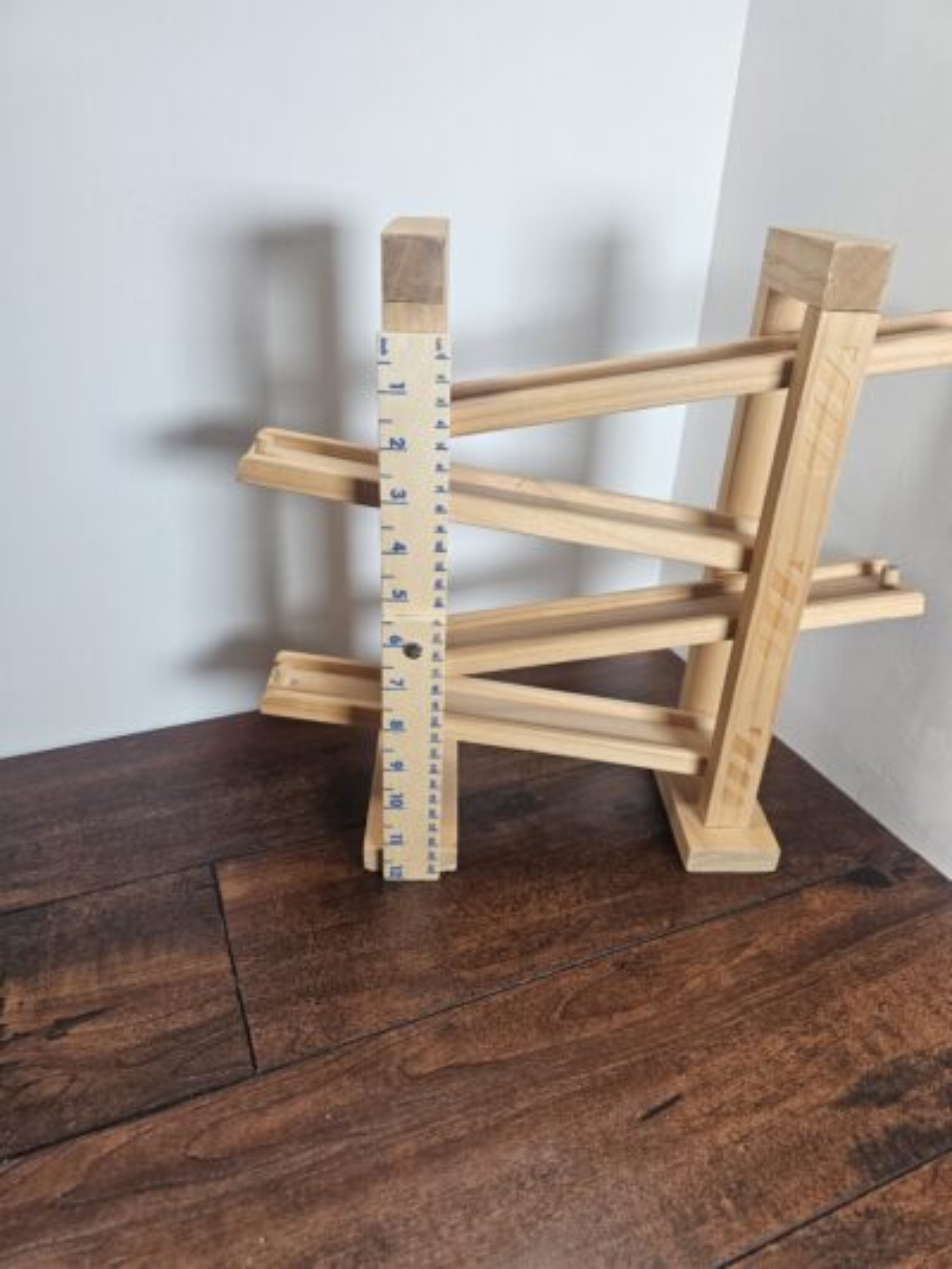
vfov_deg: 73.9
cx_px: 476
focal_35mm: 23
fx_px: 843
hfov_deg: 58.9
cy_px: 634
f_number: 1.7
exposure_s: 1/120
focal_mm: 6.3
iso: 250
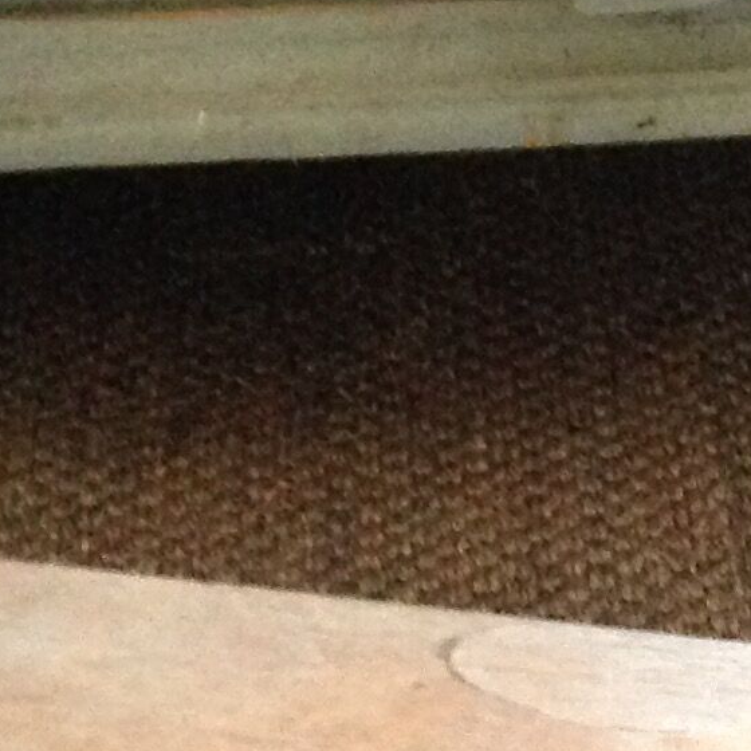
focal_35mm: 143
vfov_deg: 12.0
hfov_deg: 12.1
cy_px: 850
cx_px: 634
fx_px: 3510
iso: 500
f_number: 2.4
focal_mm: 4.28
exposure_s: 1/15
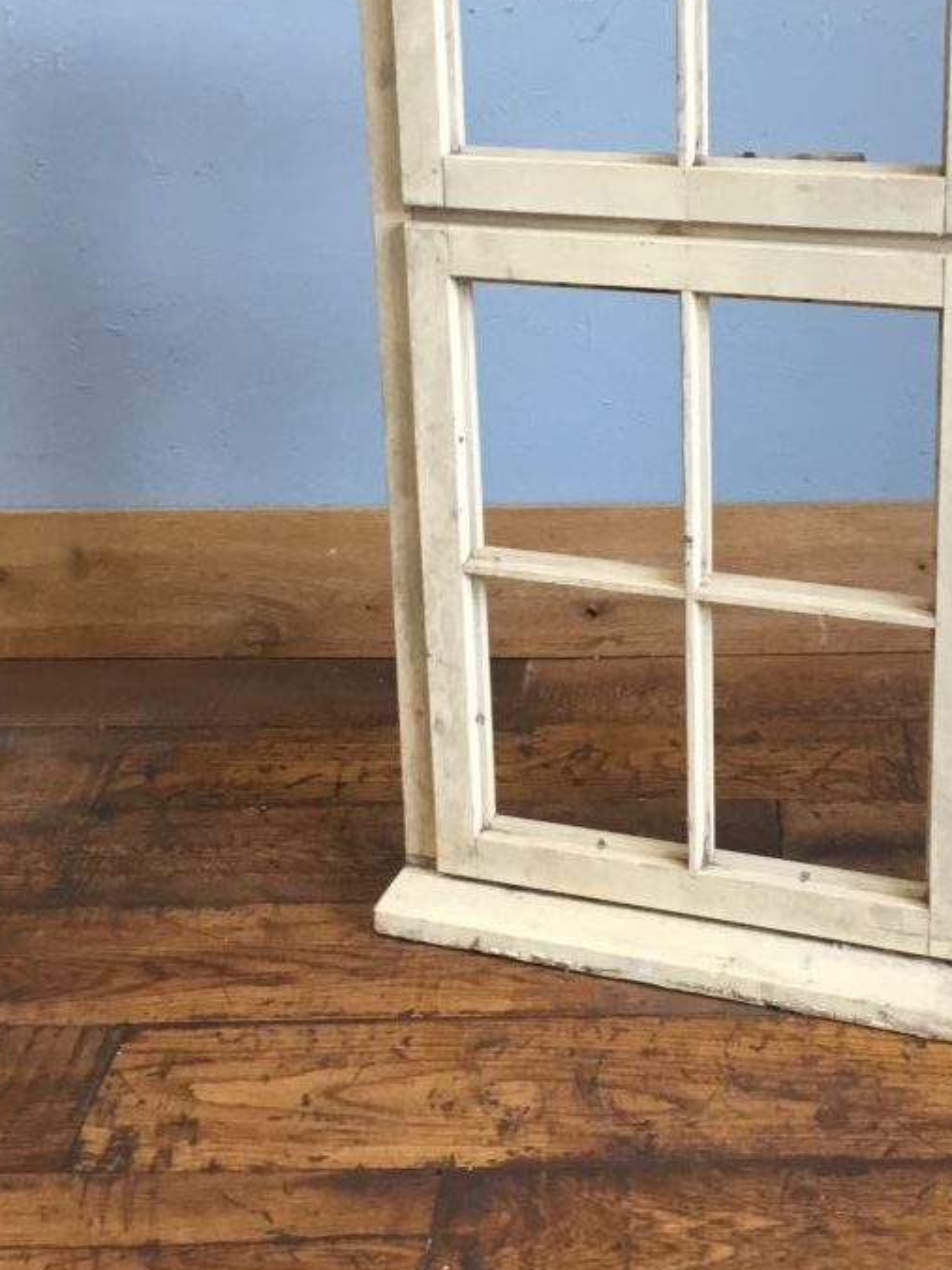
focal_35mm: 55
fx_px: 2017
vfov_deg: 34.7
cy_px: 441
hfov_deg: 26.3
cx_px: 676
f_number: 2.4
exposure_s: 1/33
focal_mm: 3.3
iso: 50
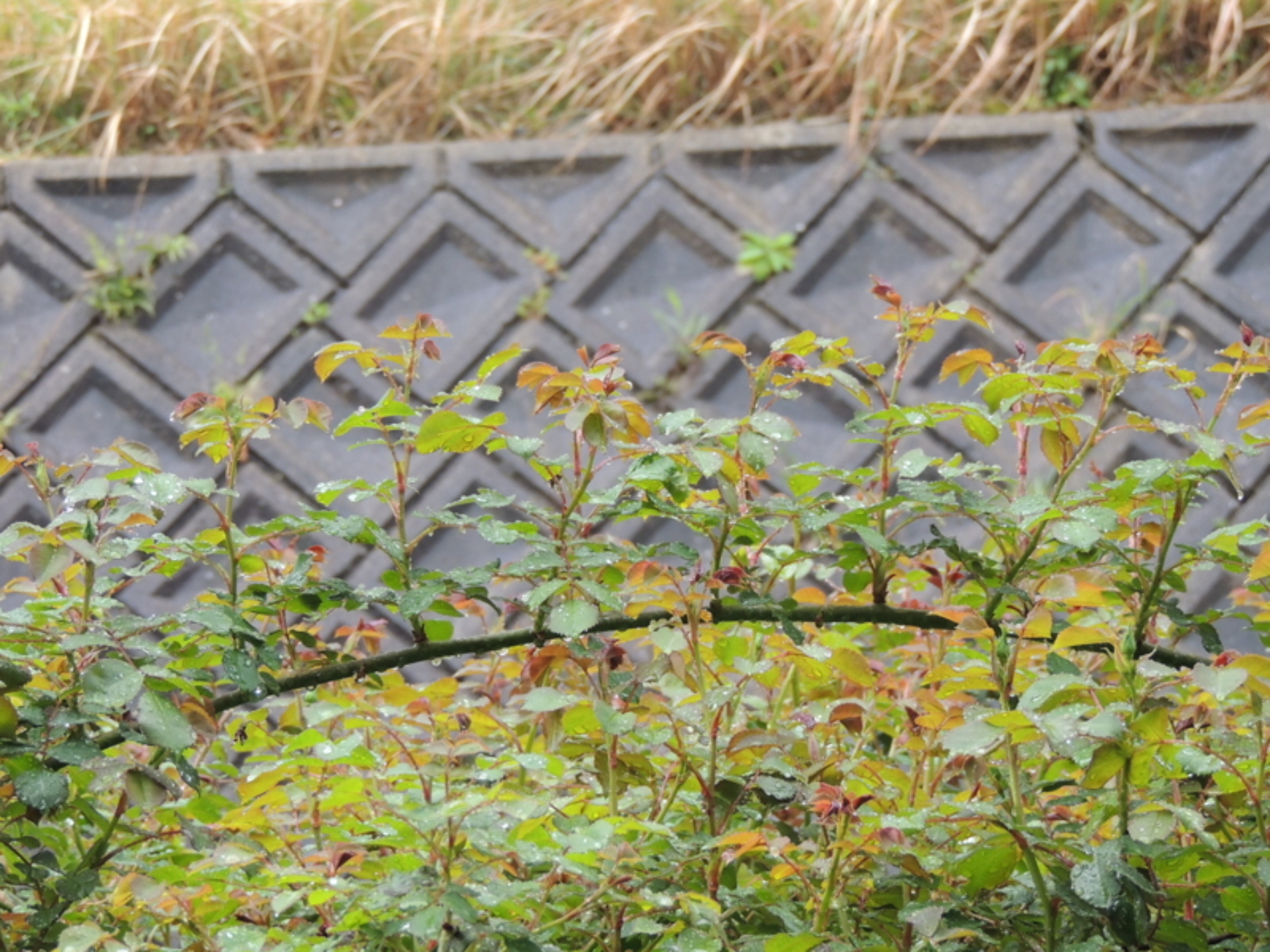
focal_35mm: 145
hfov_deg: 13.6
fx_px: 5320
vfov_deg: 10.2
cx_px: 635
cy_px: 476
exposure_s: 1/125
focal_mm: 25.8
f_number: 4.4
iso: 360
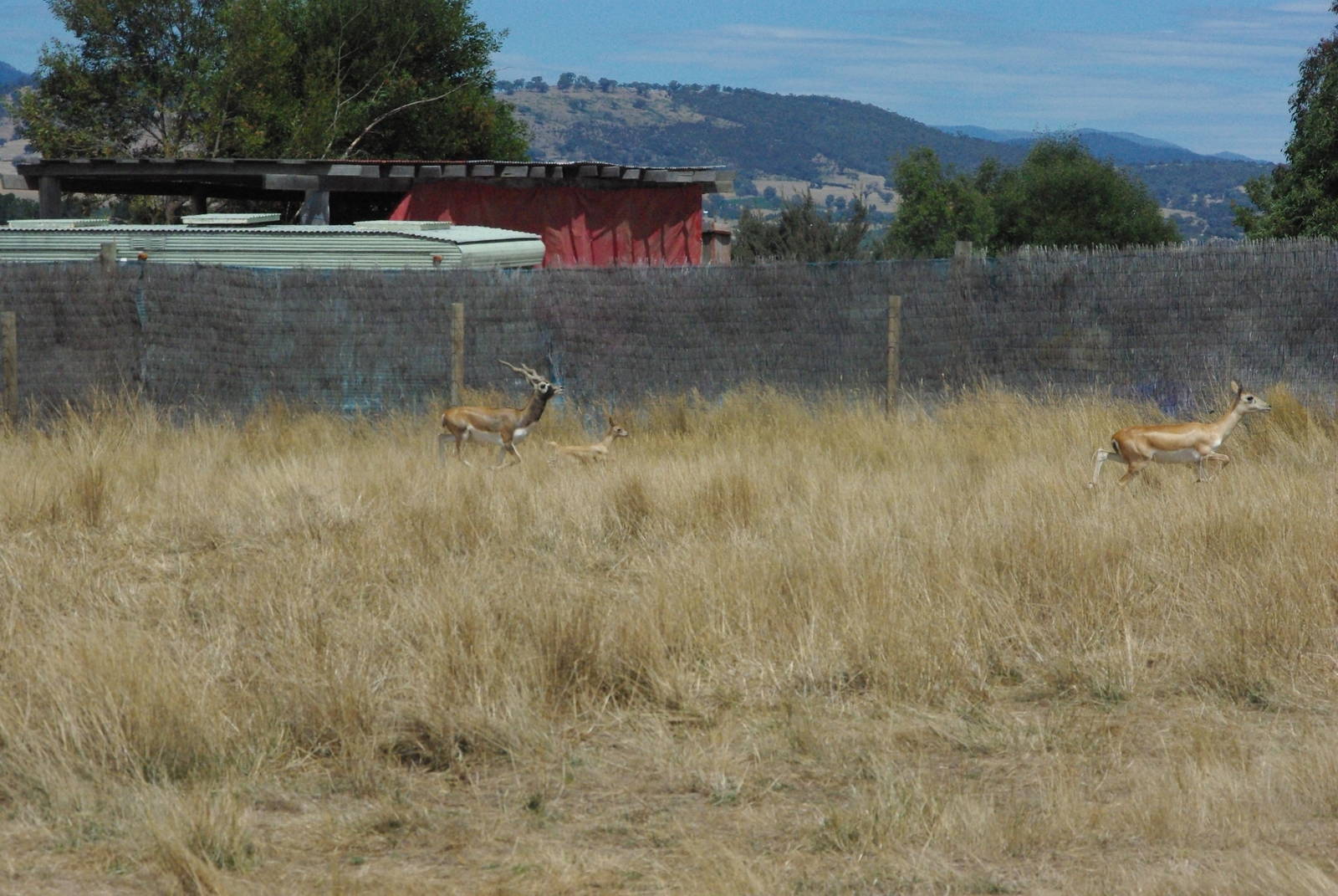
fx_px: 4168
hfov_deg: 18.2
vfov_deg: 12.3
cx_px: 669
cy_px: 448
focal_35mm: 112
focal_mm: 75
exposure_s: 1/2000
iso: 1600
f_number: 13
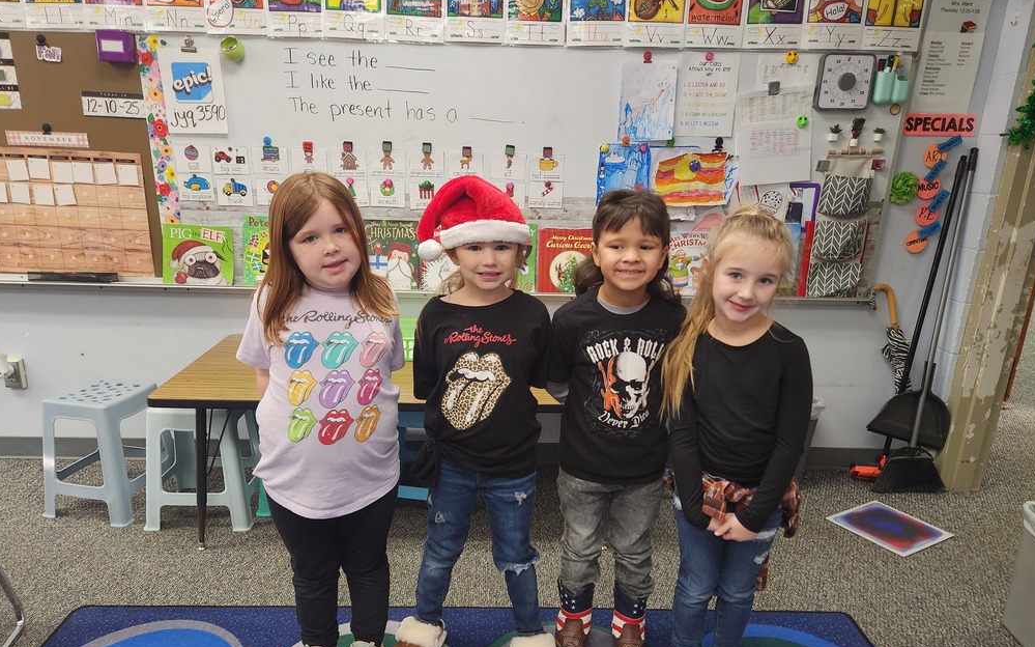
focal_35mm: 25
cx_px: 510
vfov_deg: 49.0
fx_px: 705
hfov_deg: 72.6
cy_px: 378
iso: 250
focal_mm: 5.4
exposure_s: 1/120
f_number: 1.8
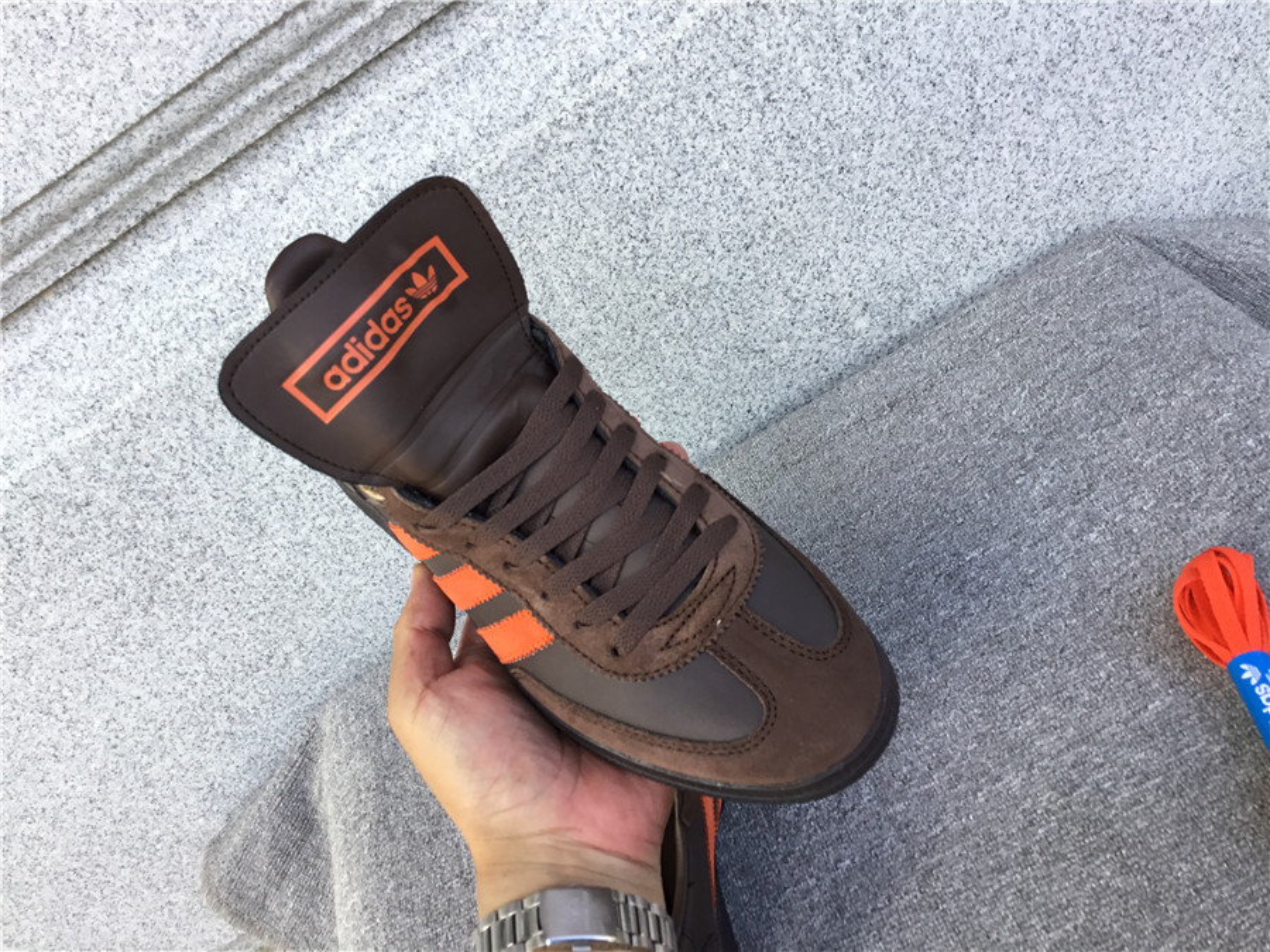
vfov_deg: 45.4
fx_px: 1137
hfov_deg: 58.4
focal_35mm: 31
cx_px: 635
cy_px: 476
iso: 40
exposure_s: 1/100
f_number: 2.4
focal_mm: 3.3
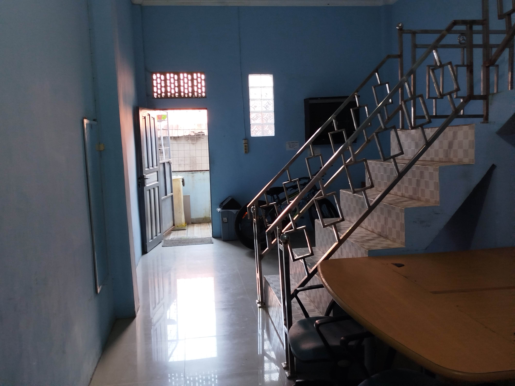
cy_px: 193
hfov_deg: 61.7
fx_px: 431
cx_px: 258
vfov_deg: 48.2
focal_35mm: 29
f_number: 1.7
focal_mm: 5.31
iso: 125
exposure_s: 1/33
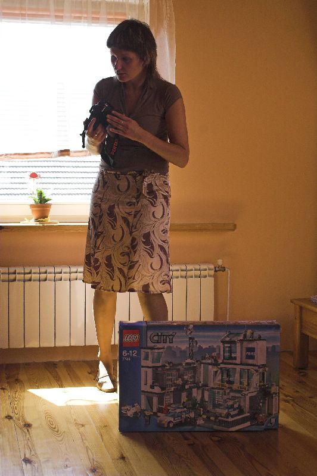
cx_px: 158
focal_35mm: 60
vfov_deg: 33.4
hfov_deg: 22.6
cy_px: 238
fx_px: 794
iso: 400
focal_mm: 40
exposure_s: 1/125
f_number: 7.1
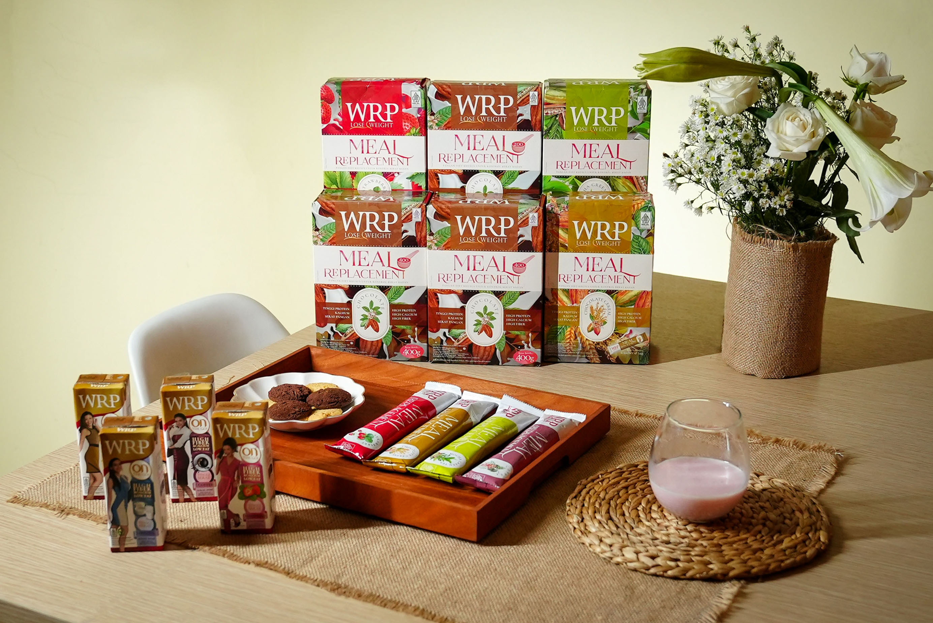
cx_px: 466
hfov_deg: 40.3
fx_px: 1270
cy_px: 312
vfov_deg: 27.6
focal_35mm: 49
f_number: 4.5
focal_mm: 33
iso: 2000
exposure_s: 1/100
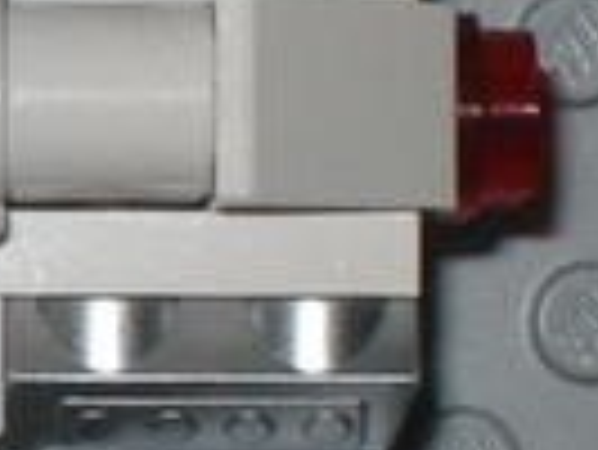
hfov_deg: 3.6
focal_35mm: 547
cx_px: -647
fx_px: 9458
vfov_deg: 2.7
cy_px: 189
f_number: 9
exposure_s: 1/125
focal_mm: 17.4
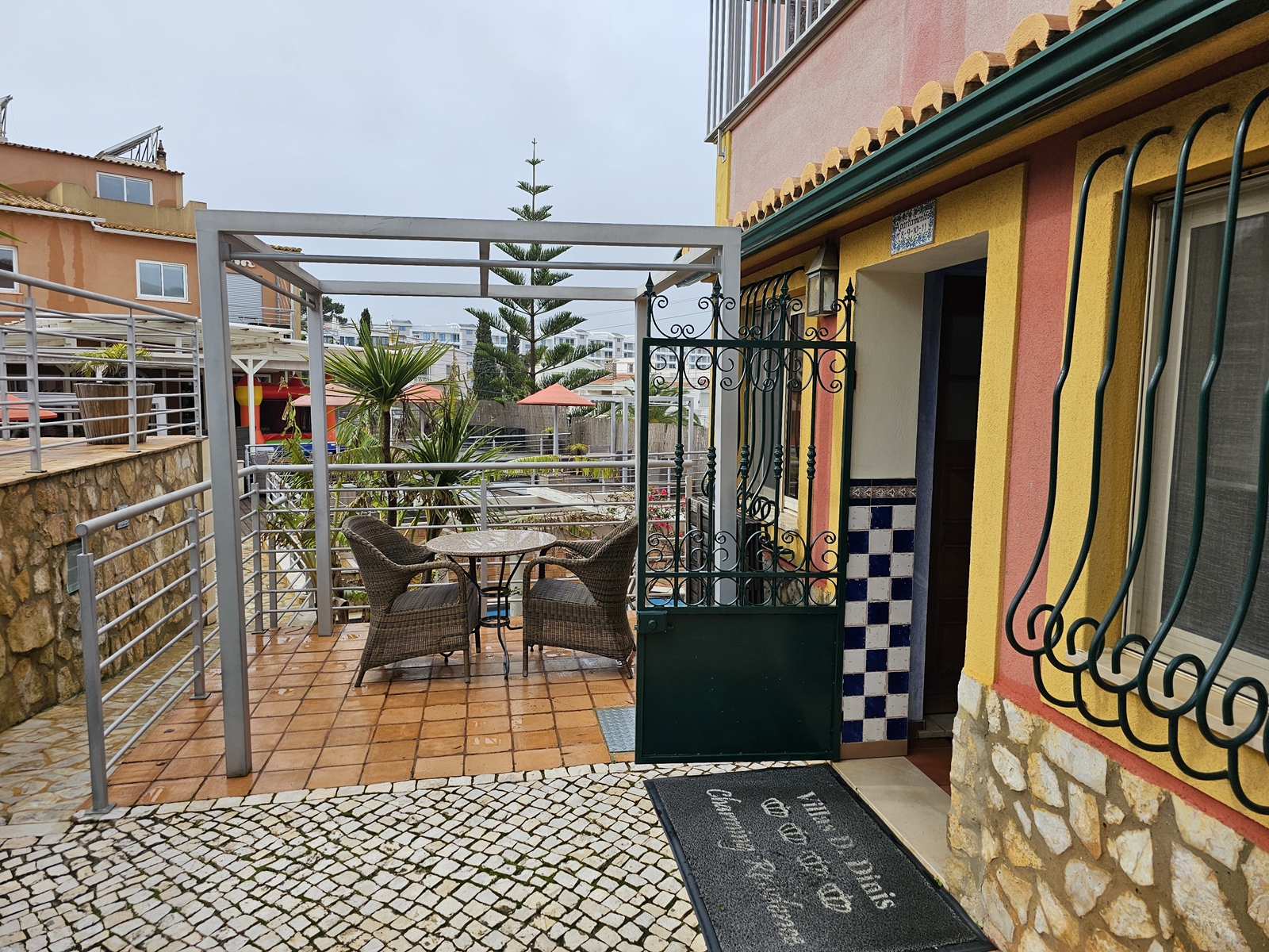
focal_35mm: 23
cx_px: 634
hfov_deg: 73.9
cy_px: 476
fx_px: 843
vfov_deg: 58.9
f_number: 1.7
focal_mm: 6.3
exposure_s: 1/719
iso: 20
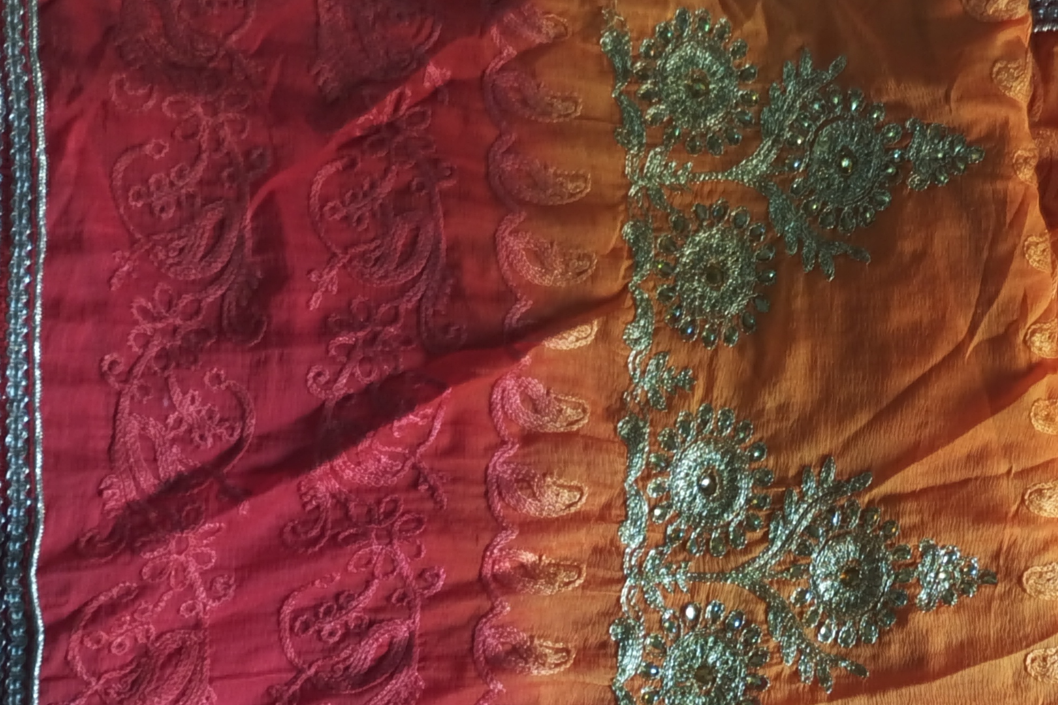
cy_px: 591
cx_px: 962
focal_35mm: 60
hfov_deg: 31.7
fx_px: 1763
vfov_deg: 22.2
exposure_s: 1/33.3
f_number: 1.8
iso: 418
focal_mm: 4.26
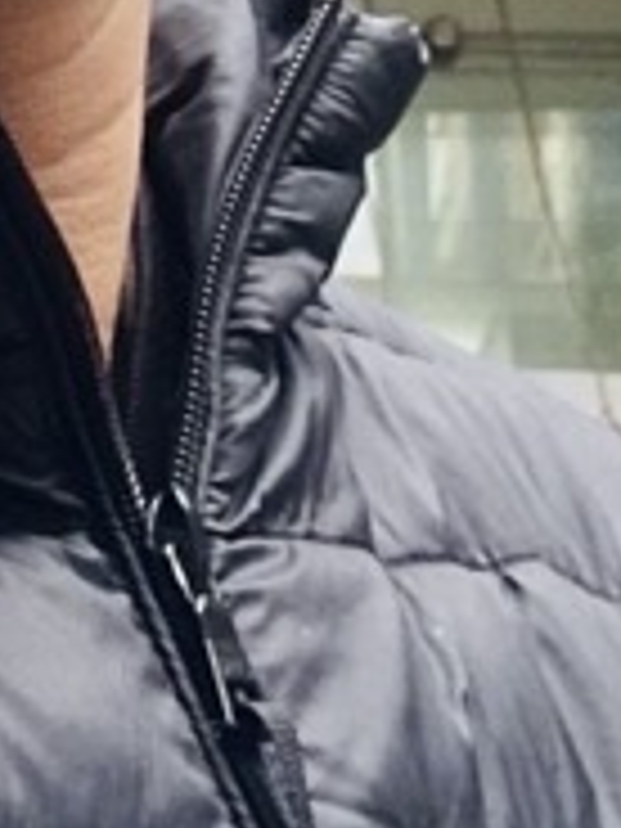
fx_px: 3995
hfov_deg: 8.9
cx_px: 68
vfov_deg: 10.0
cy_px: -1328
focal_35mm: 167
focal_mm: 2.71
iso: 100
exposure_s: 1/73
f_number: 2.2
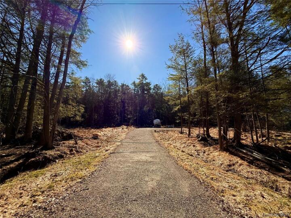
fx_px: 118
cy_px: 109
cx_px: 146
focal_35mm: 14
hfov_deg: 102.1
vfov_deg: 85.7
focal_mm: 2.22
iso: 64
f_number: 2.2
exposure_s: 1/2237
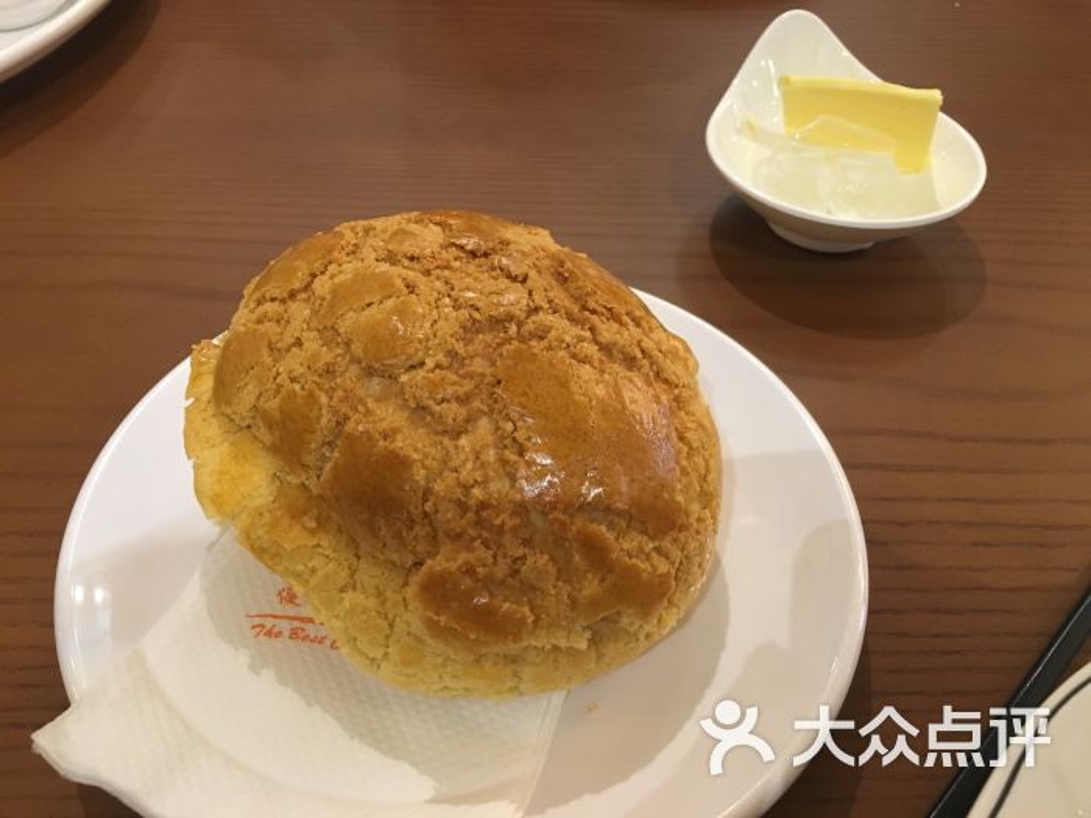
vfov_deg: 48.2
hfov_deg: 61.7
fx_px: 914
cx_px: 546
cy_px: 409
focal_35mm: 29
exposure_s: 1/33
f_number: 2.2
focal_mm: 4.15
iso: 160
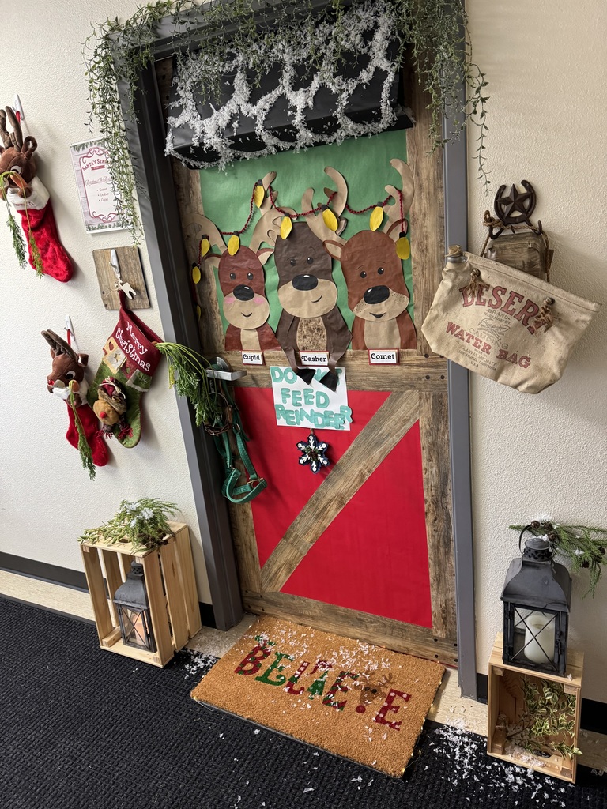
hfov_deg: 56.8
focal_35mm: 24
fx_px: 561
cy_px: 404
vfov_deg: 71.6
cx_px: 304
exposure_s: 1/60
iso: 400
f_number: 1.78
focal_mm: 6.76
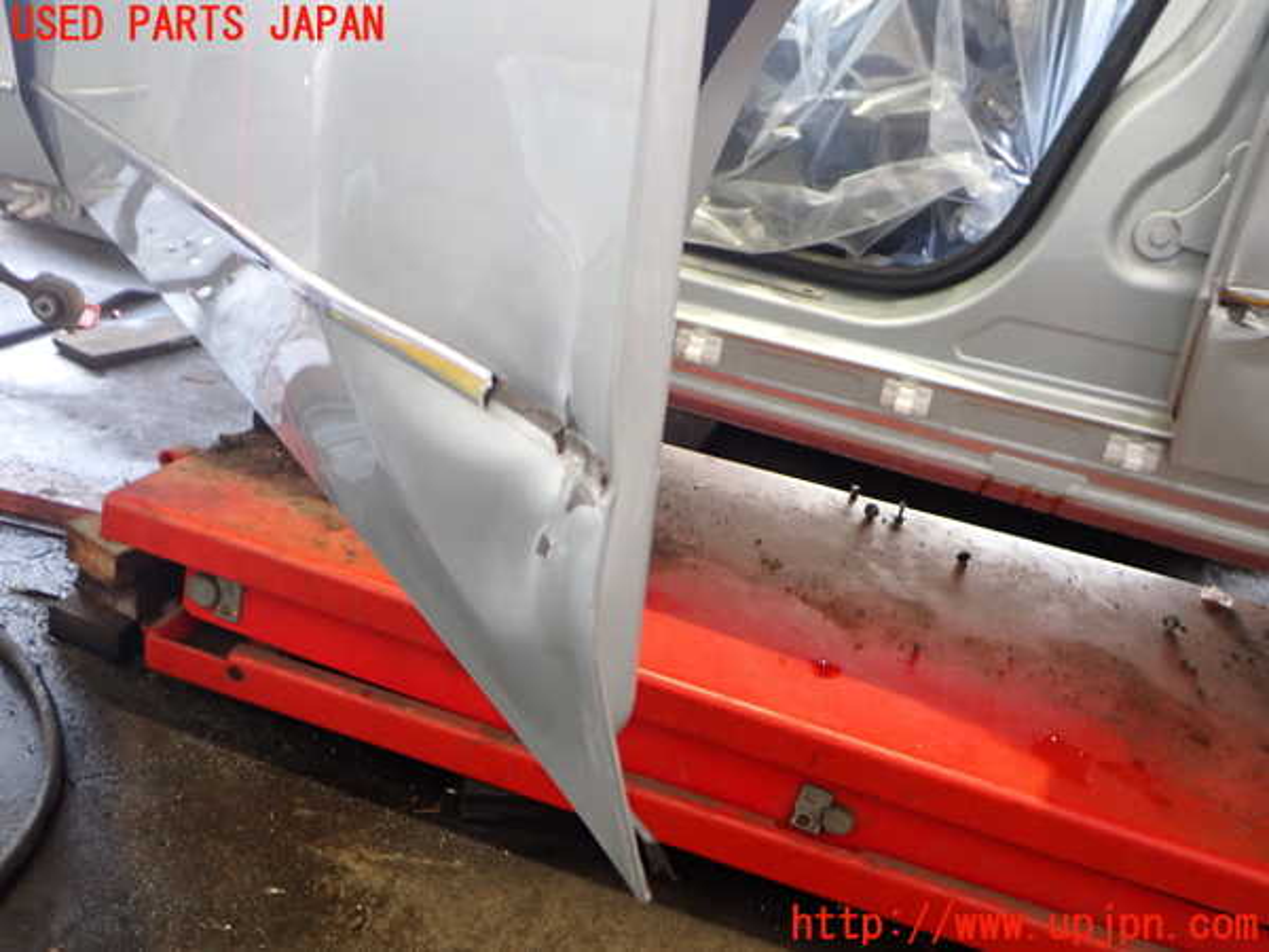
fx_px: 1100
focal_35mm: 30
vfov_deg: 46.8
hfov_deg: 60.0
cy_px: 476
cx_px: 634
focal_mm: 5.4
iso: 200
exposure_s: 1/30
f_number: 2.3
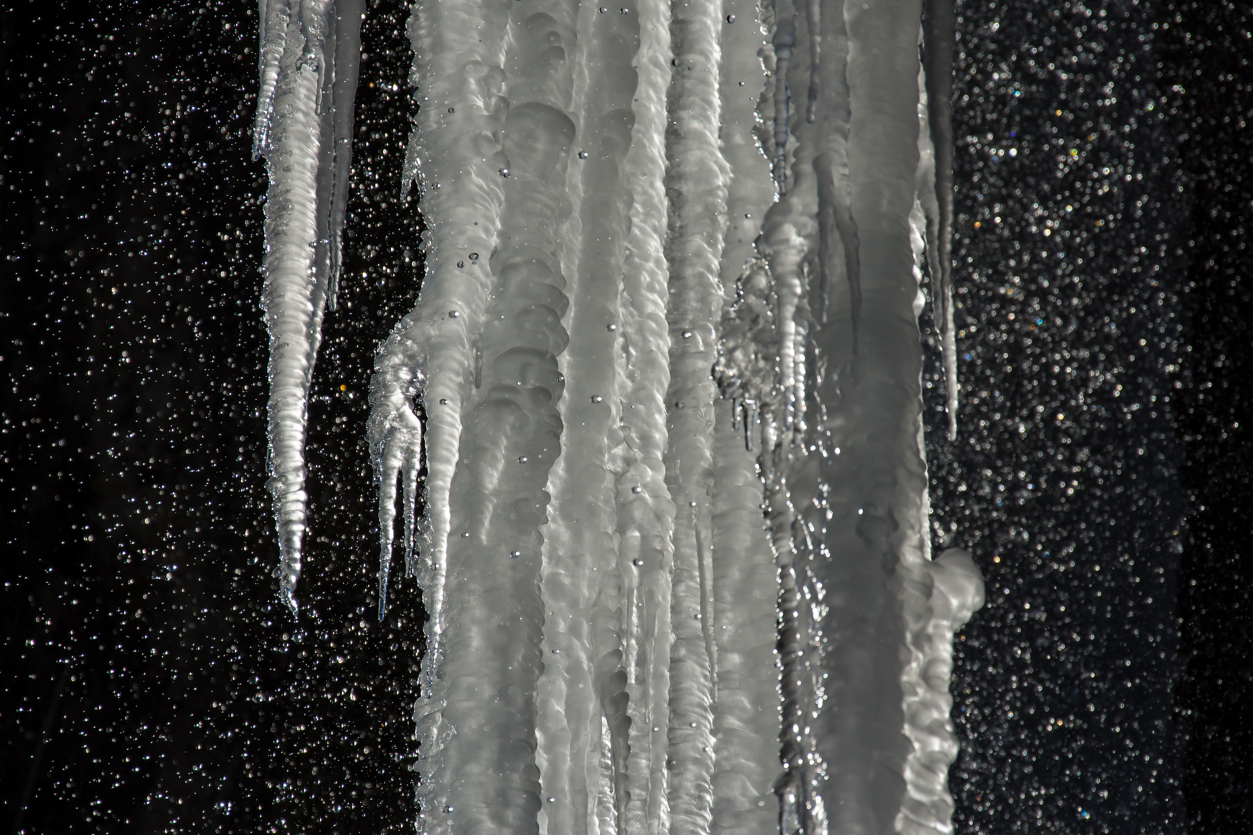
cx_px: 626
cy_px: 418
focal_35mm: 158
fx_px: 5481
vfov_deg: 8.7
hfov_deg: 13.0
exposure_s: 1/8000
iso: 250
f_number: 6.3
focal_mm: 105
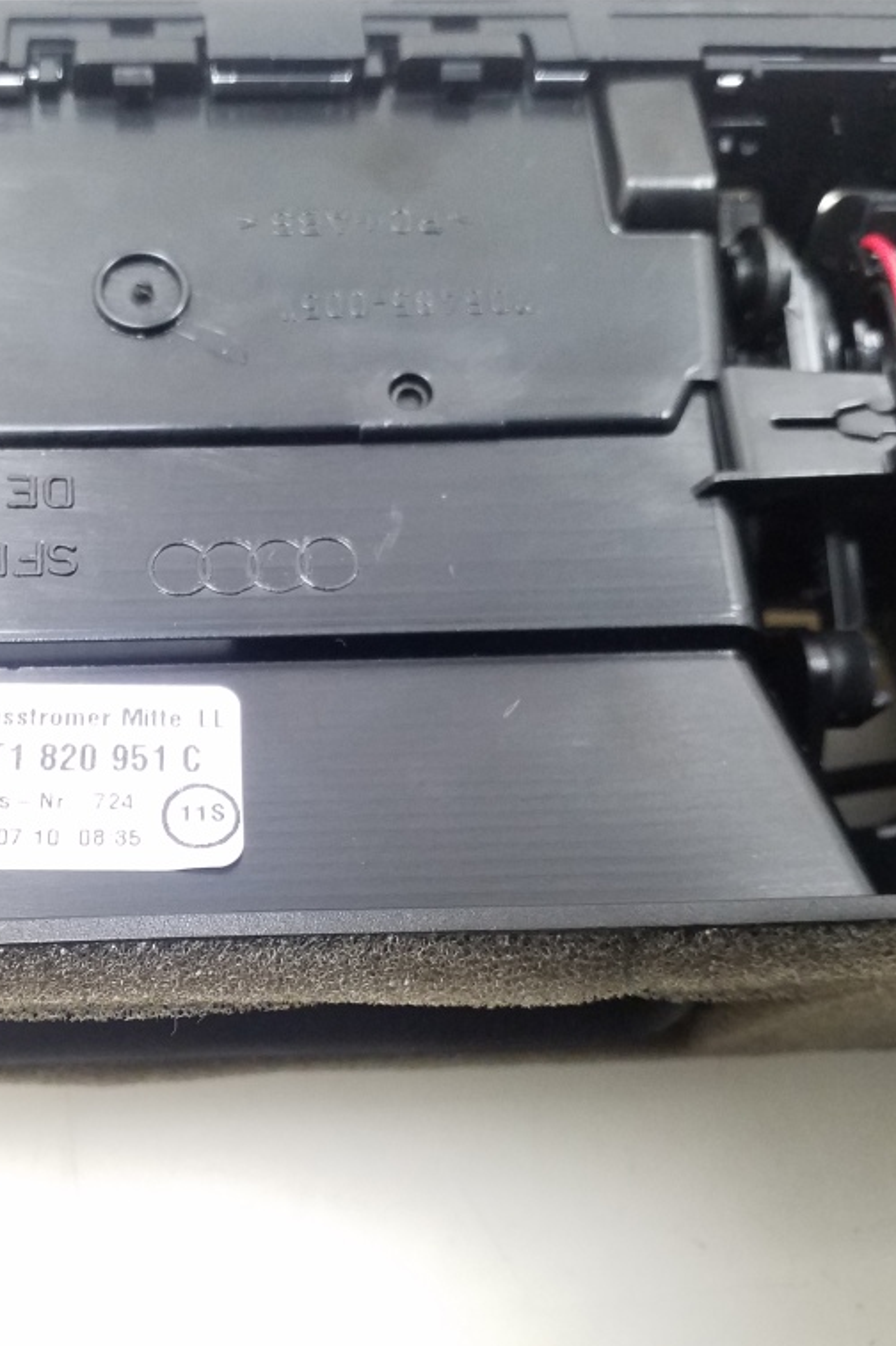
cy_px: 676
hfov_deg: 34.1
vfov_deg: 50.7
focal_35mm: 38
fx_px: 1420
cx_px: 201
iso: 250
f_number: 1.9
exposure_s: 1/25
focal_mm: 3.6
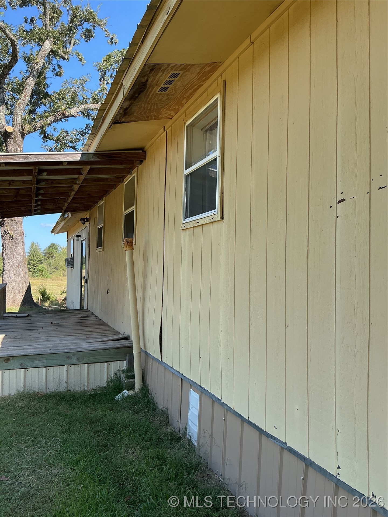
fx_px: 433
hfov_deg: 48.2
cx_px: 194
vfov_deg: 61.7
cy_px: 258
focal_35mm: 29
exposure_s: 1/419
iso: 25
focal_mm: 3
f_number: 1.8
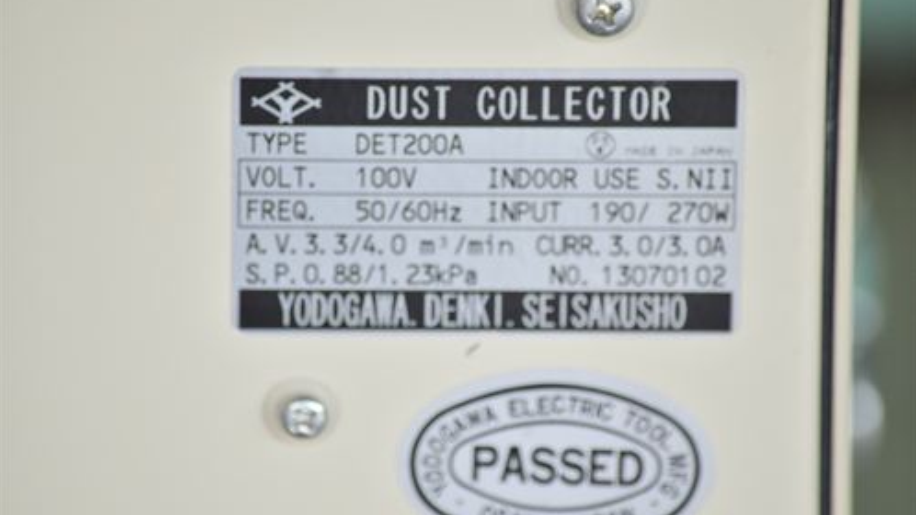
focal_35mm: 474
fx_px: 11512
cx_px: 458
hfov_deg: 4.6
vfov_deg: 2.6
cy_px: 265
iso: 1250
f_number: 6.3
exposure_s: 1/250
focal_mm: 300
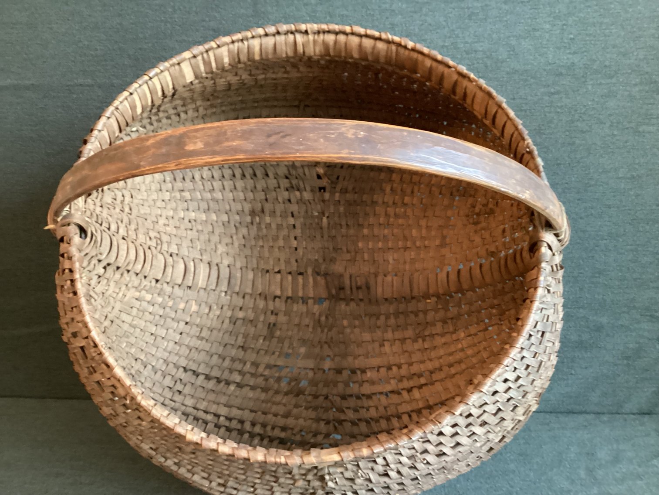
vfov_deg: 45.4
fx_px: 590
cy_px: 248
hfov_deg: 58.3
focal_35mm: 31
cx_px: 330
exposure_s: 1/30
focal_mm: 3.3
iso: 400
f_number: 2.4
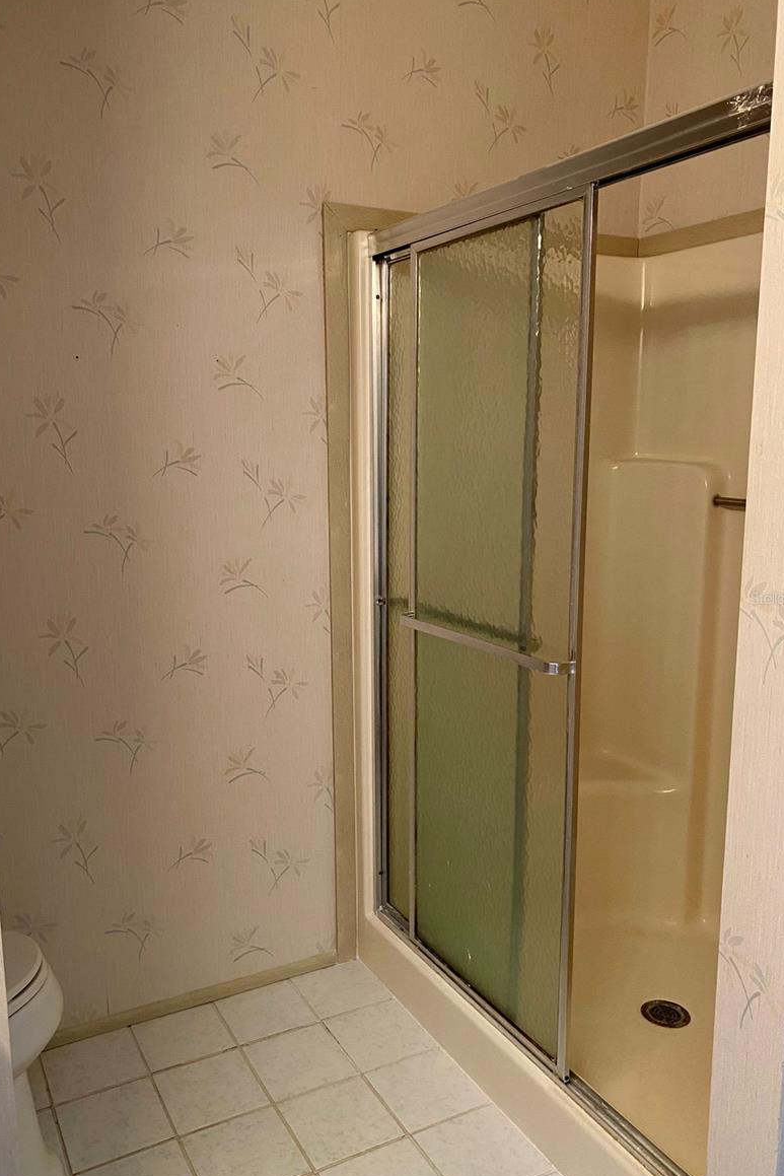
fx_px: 914
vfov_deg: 65.5
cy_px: 598
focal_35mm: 28
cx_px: 366
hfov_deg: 46.4
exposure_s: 1/60
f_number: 1.8
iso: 160
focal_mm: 4.25
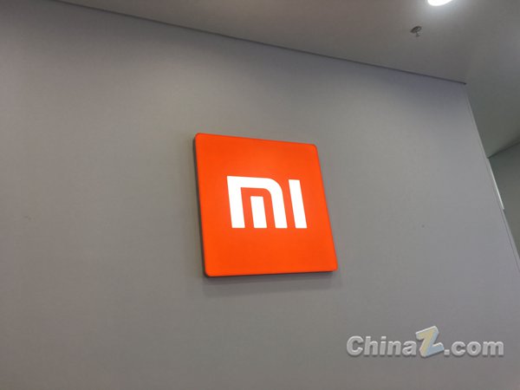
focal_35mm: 29
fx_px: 436
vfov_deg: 48.2
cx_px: 260
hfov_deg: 61.7
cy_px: 195
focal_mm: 4.15
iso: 40
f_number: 2.2
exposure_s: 1/100
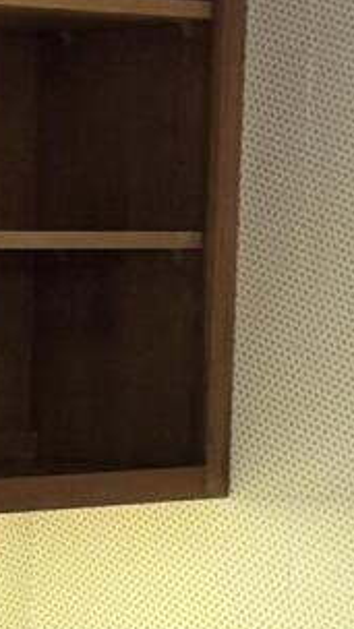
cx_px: -298
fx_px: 2870
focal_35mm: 172
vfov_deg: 12.4
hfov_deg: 6.9
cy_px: 641
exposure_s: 1/60
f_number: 1.78
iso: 250
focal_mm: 6.76
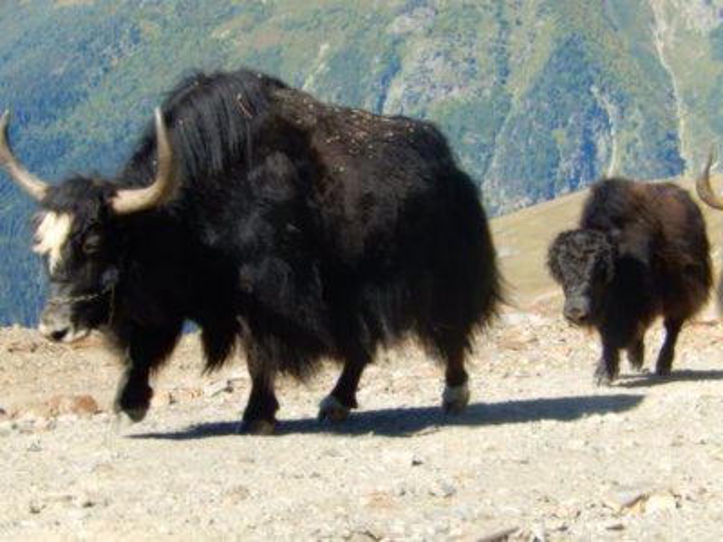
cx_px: 362
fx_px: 2799
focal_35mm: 134
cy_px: 271
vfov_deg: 11.1
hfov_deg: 14.7
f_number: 5.6
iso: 125
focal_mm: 24.1
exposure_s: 1/250
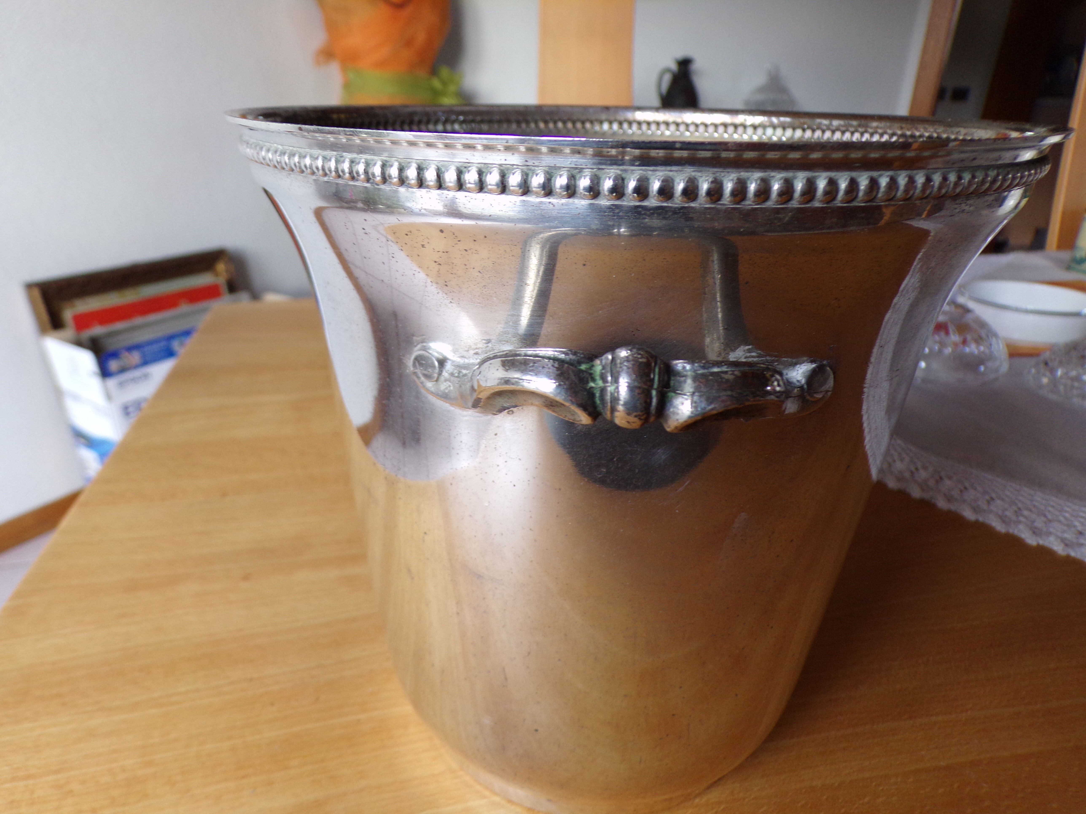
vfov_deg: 56.8
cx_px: 543
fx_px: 753
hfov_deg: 71.6
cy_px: 407
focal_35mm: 24
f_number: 3
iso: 116
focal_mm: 4.3
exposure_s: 1/34
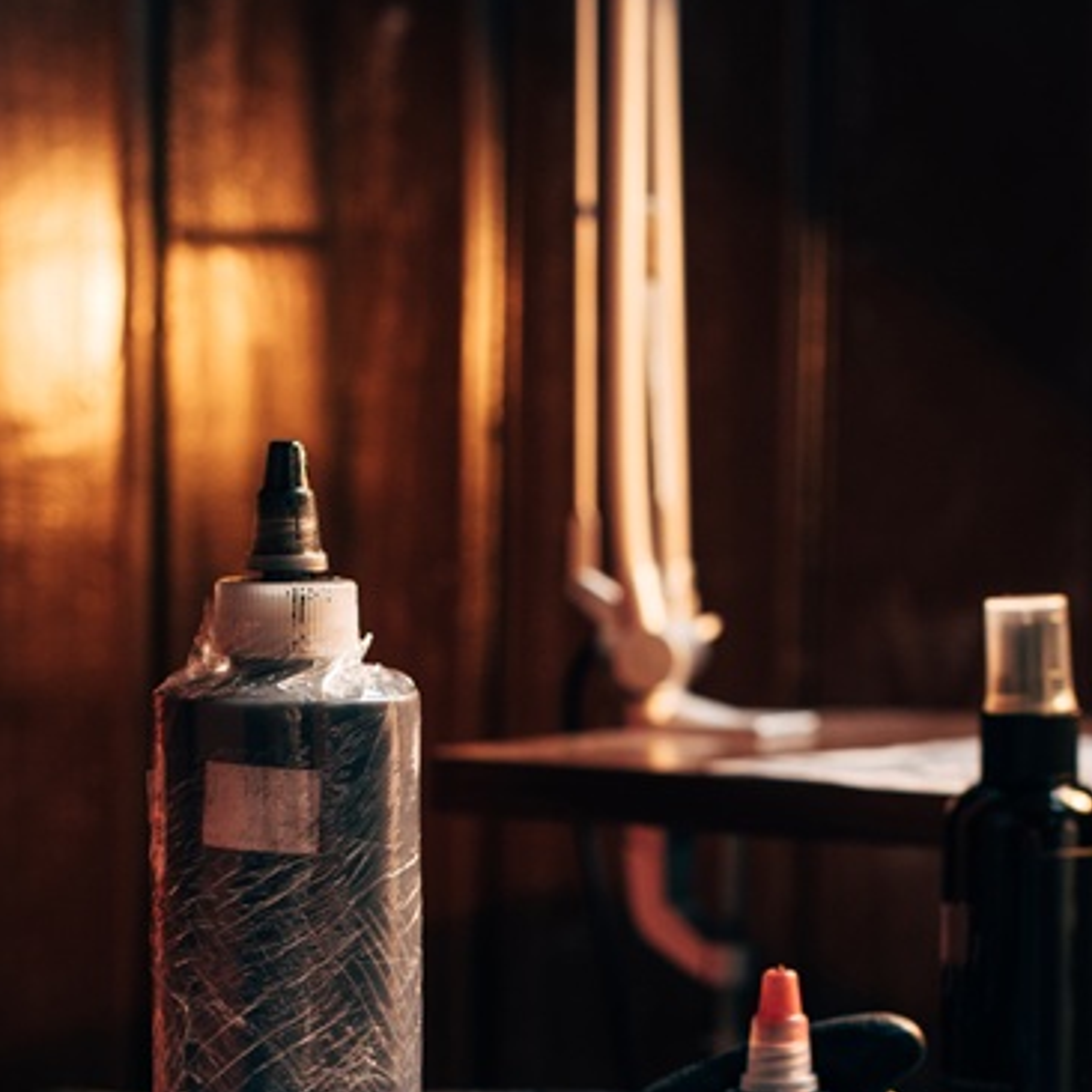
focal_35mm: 116
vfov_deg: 14.9
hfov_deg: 15.0
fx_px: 4140
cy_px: 956
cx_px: 439
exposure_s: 1/160
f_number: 4.5
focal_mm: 50
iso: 500
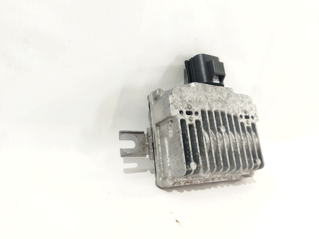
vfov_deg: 51.4
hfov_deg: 65.3
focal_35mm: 27
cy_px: 120
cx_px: 160
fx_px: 249
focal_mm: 4.71
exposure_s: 1/50
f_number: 1.79
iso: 341
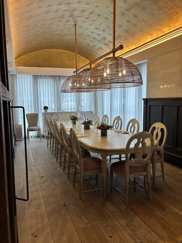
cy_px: 122
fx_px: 182
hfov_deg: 53.1
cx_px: 91
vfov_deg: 67.3
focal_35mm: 26
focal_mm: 5.96
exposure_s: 1/60
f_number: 1.6
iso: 200
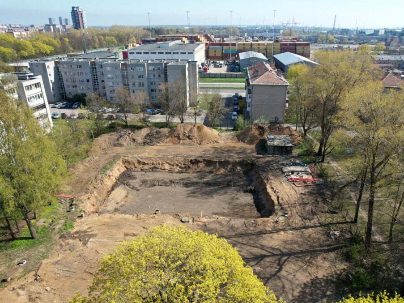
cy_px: 152
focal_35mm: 24
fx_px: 280
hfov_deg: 71.5
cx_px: 215
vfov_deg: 56.8
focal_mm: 8.38
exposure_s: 1/1250
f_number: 2.8
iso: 110
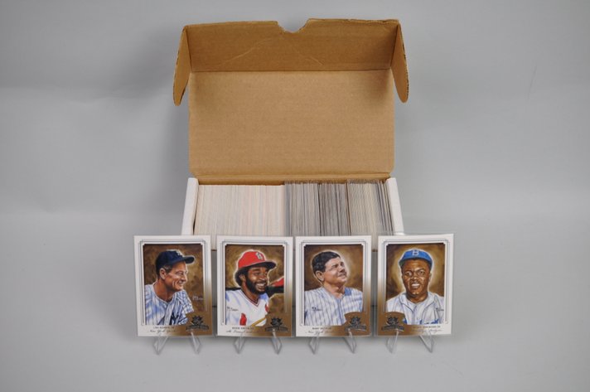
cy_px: 196
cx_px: 295
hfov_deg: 33.4
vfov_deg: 22.6
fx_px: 982
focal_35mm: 60
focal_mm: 40
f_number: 4
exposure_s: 1/60
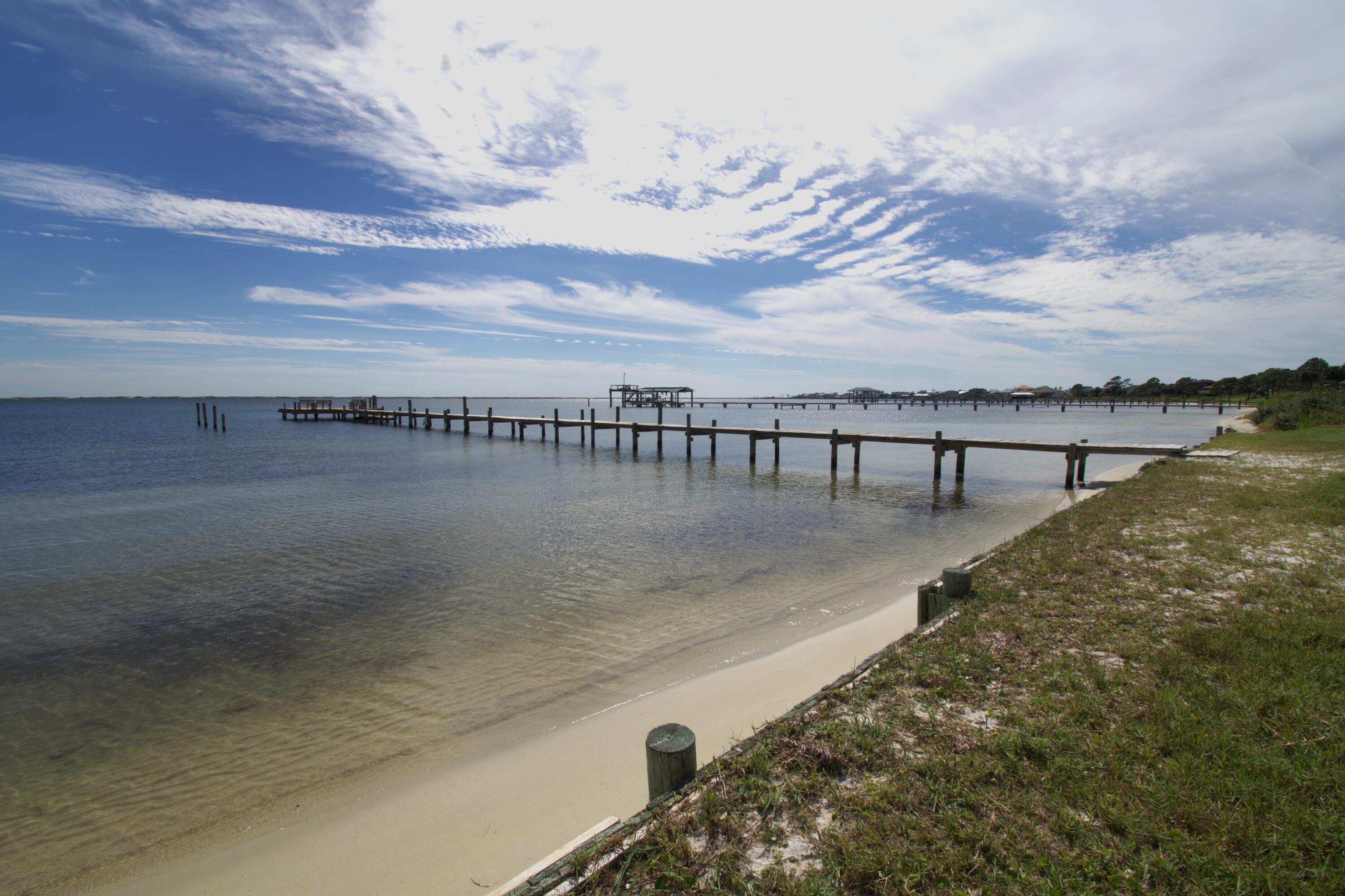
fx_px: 560
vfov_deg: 77.3
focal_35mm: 15
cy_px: 448
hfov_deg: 100.4
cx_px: 672
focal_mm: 10
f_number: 14
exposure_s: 1/250
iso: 100
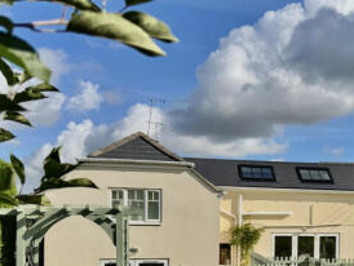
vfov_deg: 27.9
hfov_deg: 35.5
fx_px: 522
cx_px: 312
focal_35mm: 51
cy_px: 220
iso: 80
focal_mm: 6.76
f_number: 1.78
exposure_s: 1/7092
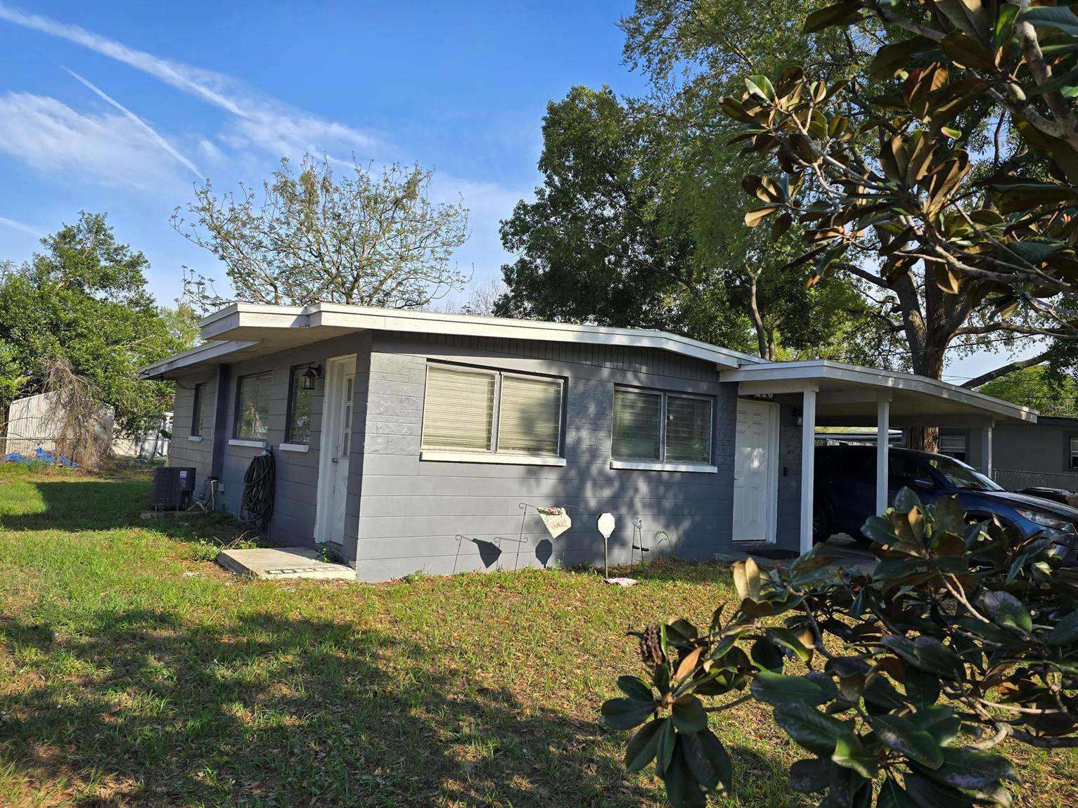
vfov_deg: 56.8
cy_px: 409
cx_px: 551
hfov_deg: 71.6
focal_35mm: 24
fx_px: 747
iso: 12
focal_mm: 6.3
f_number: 1.7
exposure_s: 1/424
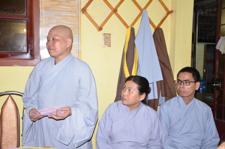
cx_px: 112
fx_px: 225
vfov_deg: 36.7
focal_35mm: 36
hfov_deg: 53.2
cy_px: 74
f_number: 4.5
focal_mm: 24
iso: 640
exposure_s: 1/60
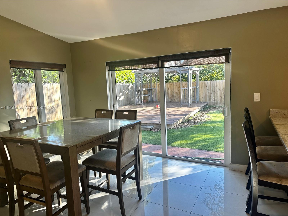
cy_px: 108
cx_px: 144
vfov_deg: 56.8
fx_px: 200
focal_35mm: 24
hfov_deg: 71.6
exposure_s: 1/120
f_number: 1.78
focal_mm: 6.86
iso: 64
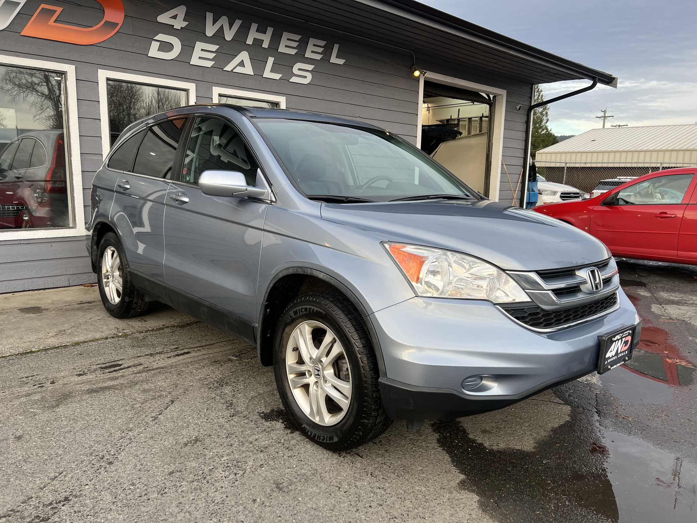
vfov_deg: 53.1
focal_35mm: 26
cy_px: 262
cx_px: 348
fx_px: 524
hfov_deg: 67.3
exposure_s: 1/371
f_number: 1.5
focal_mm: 5.7
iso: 50
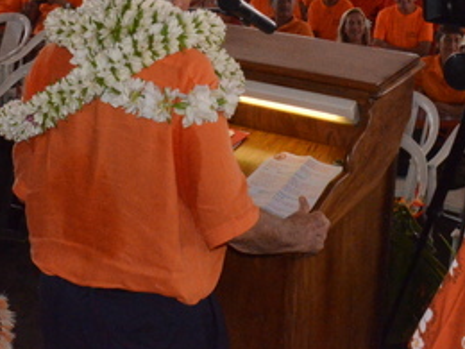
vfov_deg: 19.9
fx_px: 954
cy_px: -21
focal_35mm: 71
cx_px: 197
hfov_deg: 27.4
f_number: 22
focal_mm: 20
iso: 5000
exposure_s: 1/250
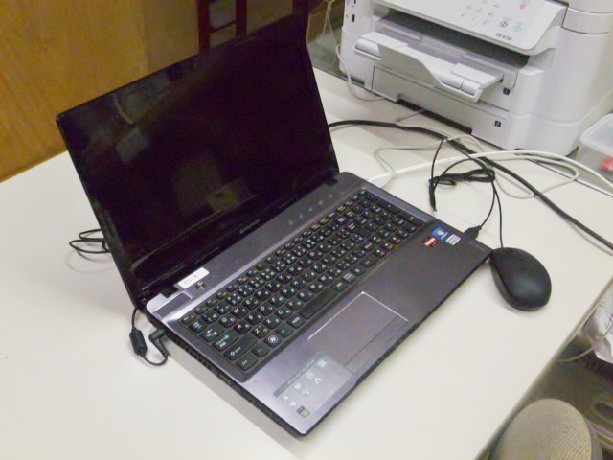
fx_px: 691
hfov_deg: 47.9
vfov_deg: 36.8
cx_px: 306
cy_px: 230
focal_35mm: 39
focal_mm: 6.9
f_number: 3.7
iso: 400
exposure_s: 1/60
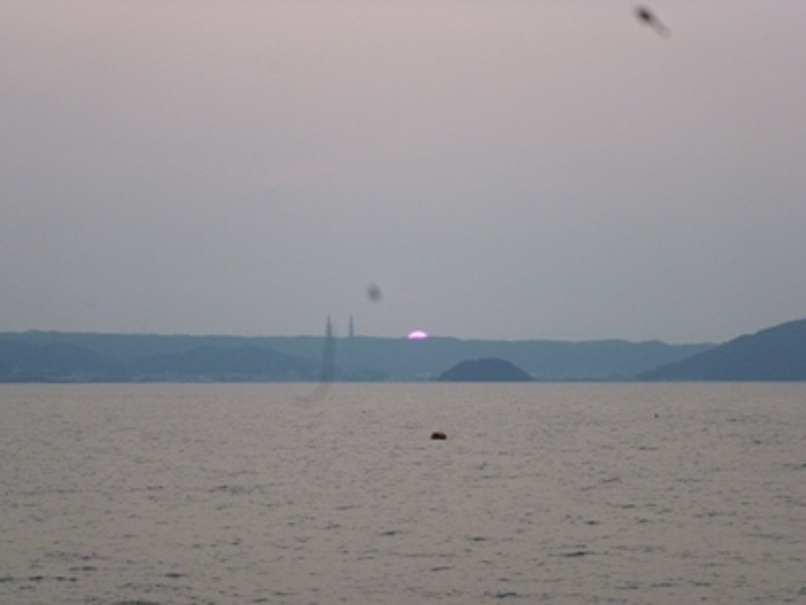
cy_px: 302
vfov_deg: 13.2
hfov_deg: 17.6
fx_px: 2608
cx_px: 403
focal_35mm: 112
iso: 400
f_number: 6.5
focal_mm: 20
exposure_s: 1/80
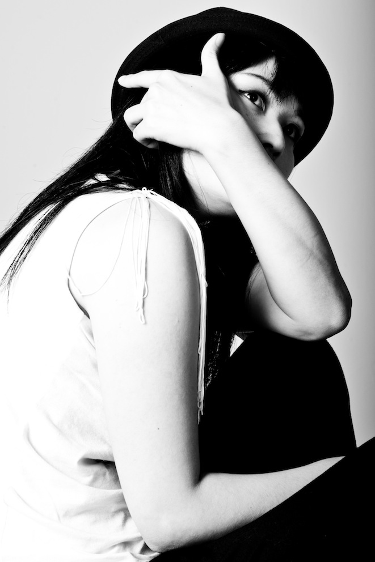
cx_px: 188
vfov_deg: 23.9
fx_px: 1328
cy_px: 281
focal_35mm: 85
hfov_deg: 16.1
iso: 200
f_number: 11
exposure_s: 1/250
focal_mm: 85
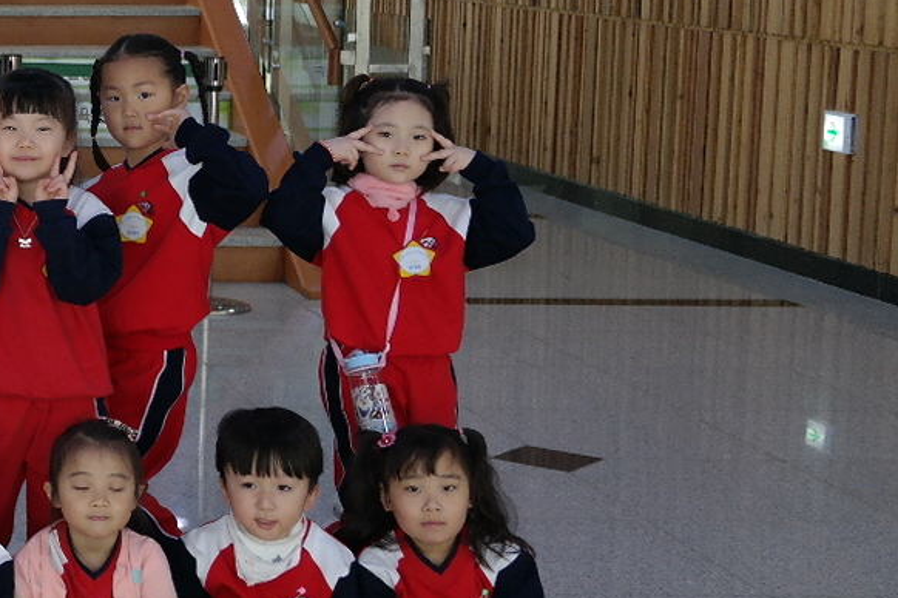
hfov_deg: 20.5
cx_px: -333
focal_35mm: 89
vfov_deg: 15.3
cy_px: 151
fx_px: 2220
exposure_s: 1/40
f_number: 3.5
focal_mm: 20
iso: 400
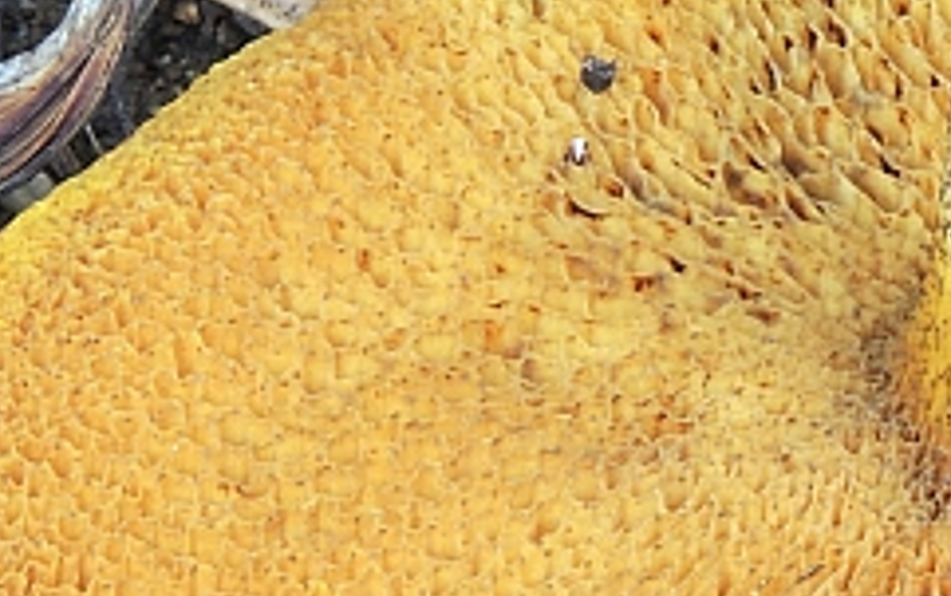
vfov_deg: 4.9
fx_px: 7003
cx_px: 935
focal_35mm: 270
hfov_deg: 7.7
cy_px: 170
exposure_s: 1/8
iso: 100
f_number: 8.3
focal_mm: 10.7
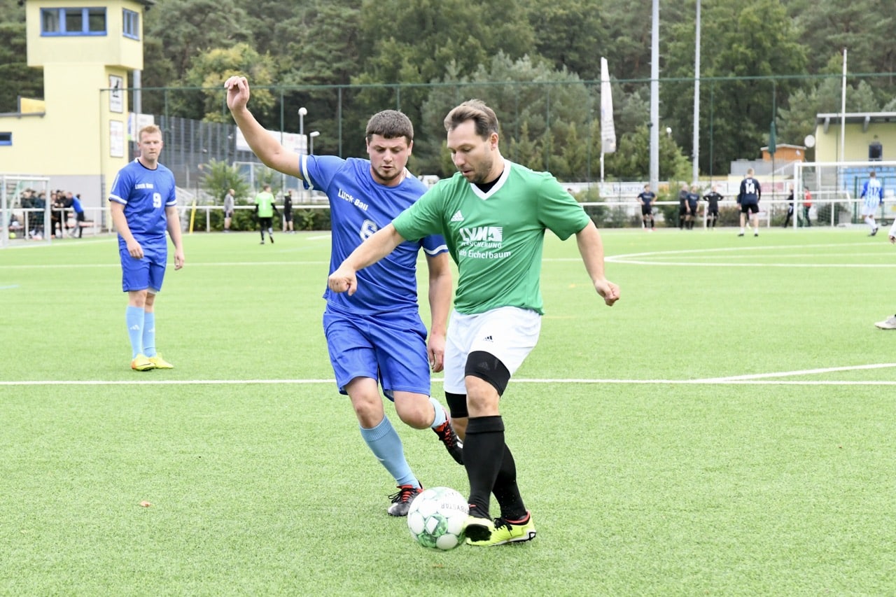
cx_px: 448
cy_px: 298
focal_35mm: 70
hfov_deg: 28.8
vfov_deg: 19.5
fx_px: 1742
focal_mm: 70
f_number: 5
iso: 6400
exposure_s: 1/1600
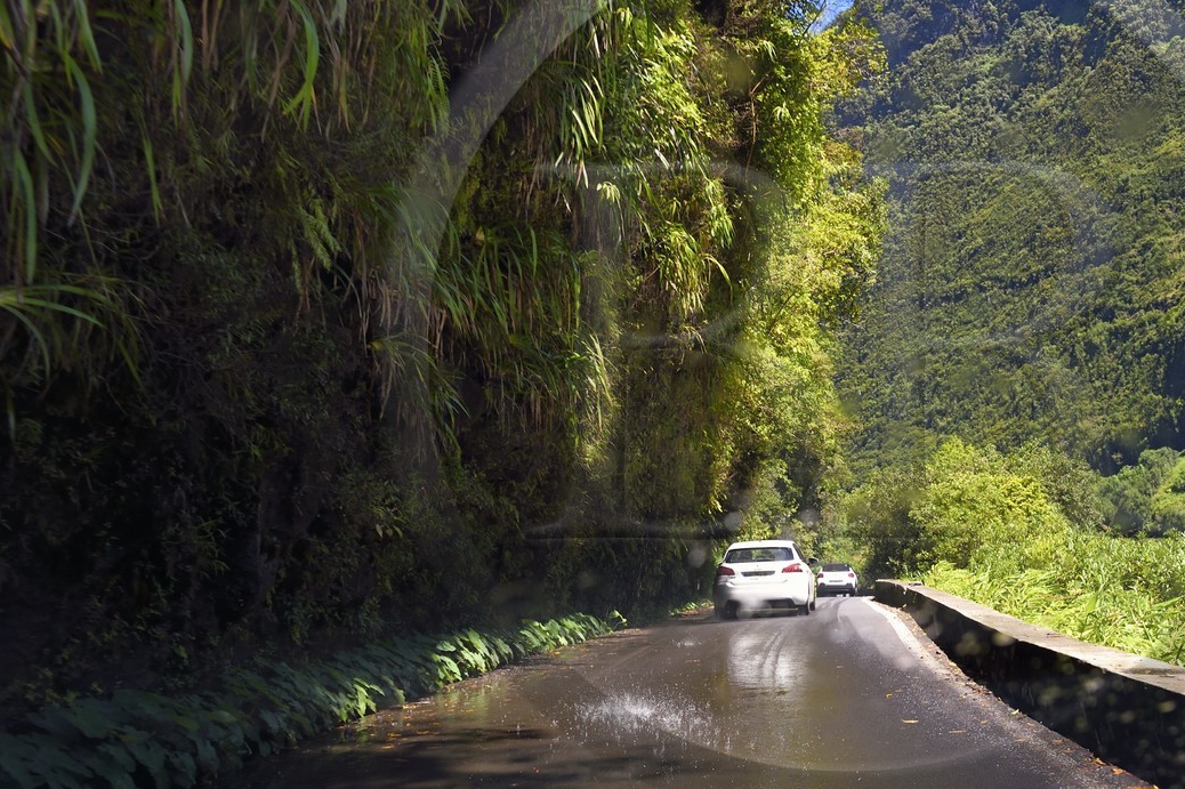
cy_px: 352
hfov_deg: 50.3
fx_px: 1217
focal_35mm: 37
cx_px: 848
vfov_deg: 35.9
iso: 200
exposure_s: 1/250
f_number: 5.6
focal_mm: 24
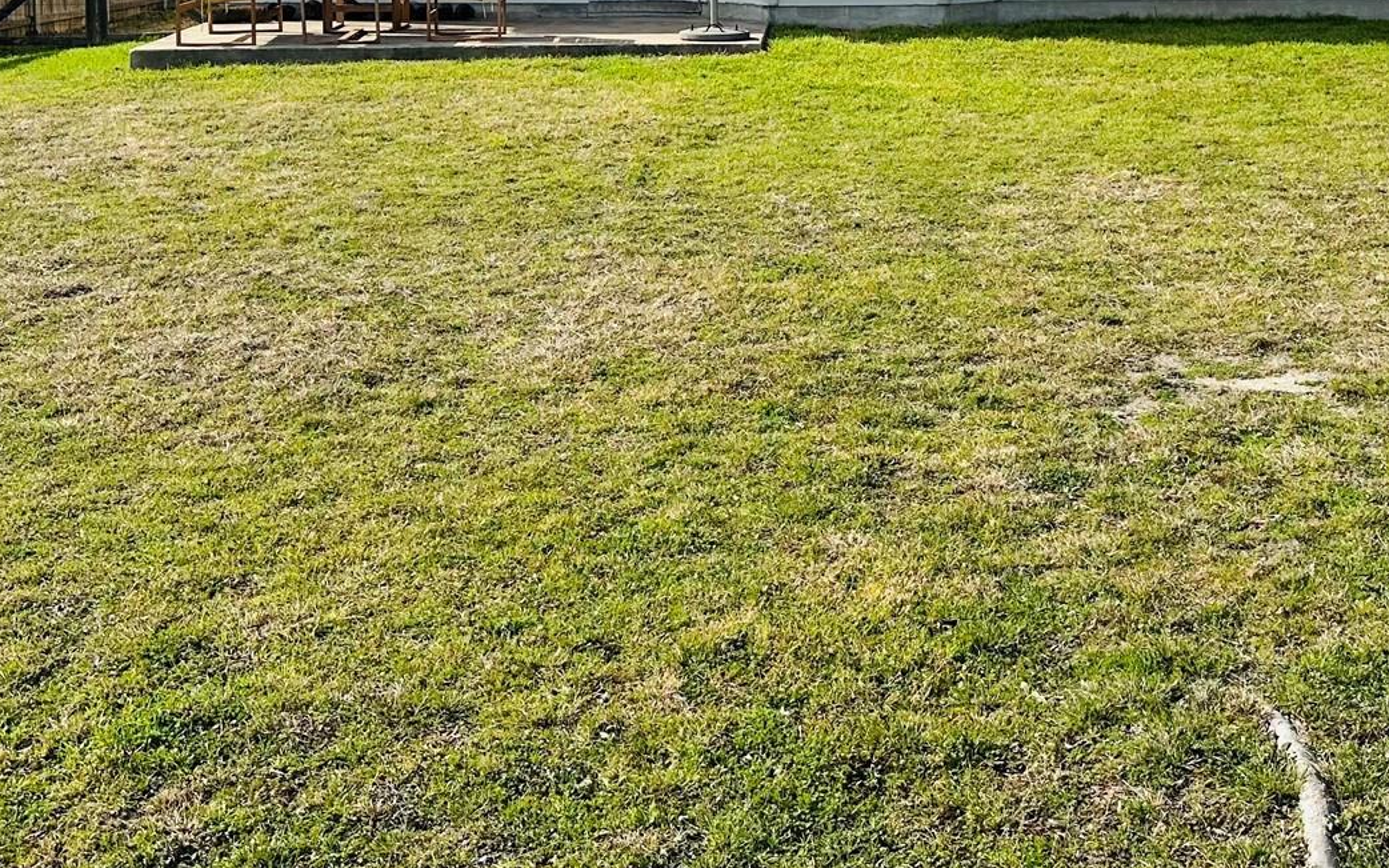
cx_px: 917
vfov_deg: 24.8
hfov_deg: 39.9
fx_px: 1893
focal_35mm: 50
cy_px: 37
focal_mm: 6.86
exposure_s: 1/4545
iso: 80
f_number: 1.78
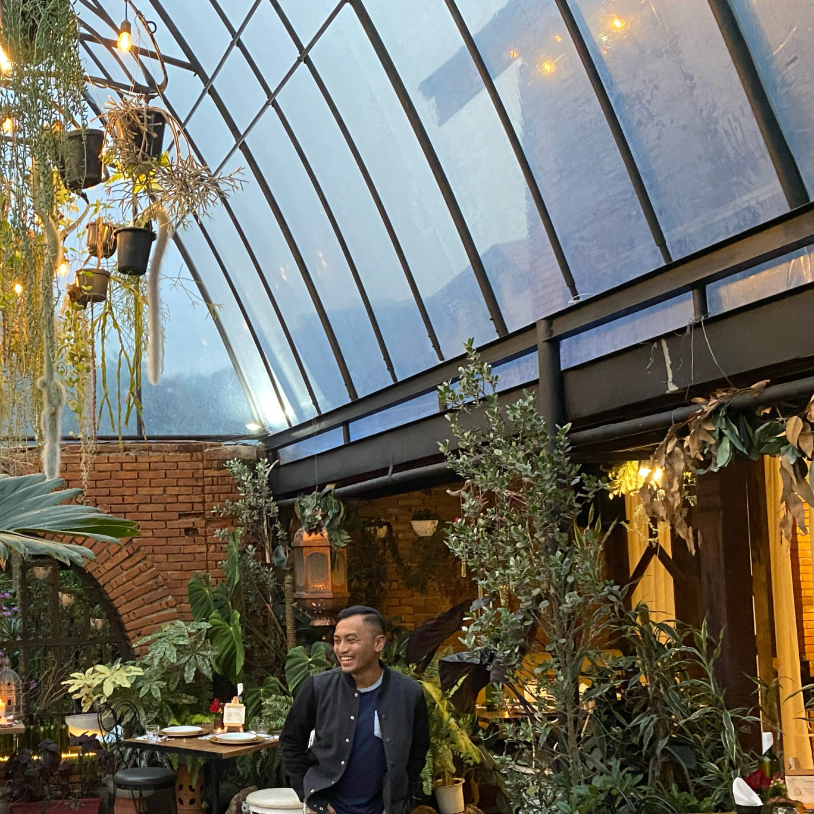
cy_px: 512
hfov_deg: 36.9
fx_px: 1144
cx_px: 95
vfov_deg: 38.9
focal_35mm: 43
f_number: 1.8
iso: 500
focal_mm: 4.25
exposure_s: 1/60
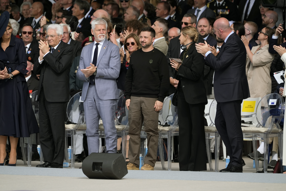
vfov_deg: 2.8
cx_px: 143
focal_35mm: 494
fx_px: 3924
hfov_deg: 4.2
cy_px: 96
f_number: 8
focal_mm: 493
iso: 1250
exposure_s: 1/3200
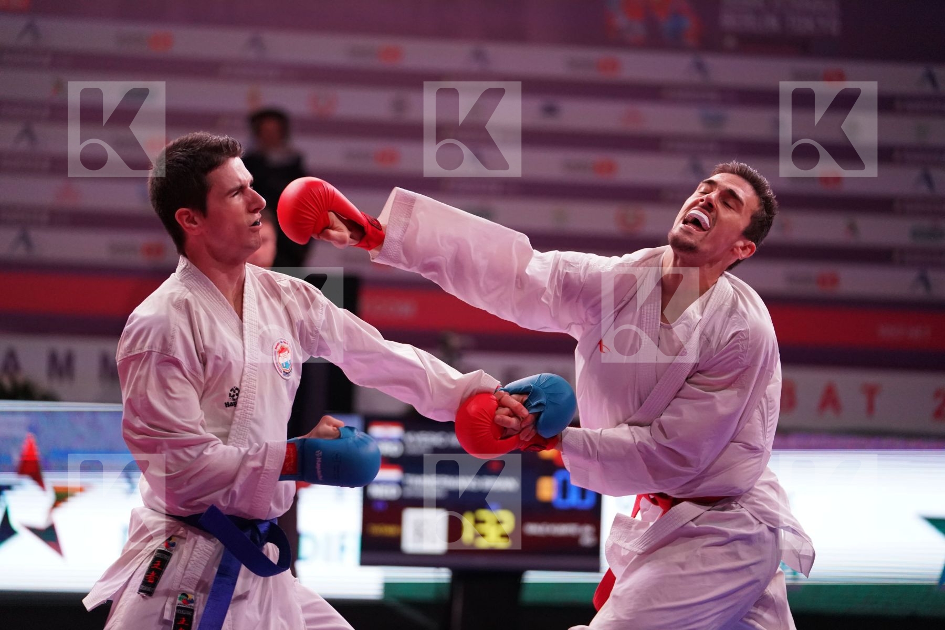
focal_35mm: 131
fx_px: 3438
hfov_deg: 15.6
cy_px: 315
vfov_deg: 10.5
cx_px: 472
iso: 5000
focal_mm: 131
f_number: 2.8
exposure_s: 1/1000
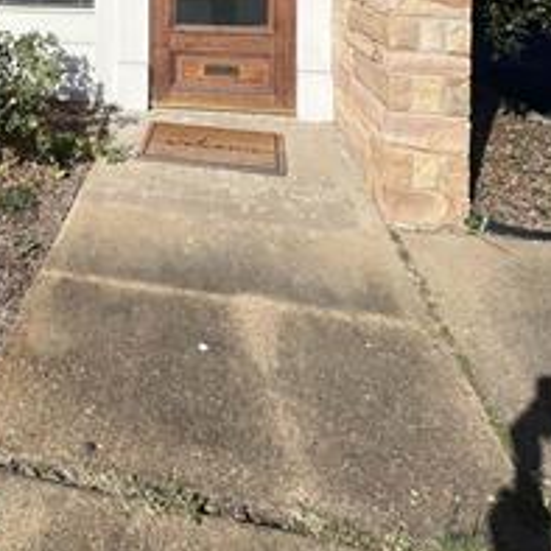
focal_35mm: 28
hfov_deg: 53.3
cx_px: 106
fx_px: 504
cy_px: -48
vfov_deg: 44.5
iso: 32
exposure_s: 1/1727
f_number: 1.8
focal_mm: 1.57
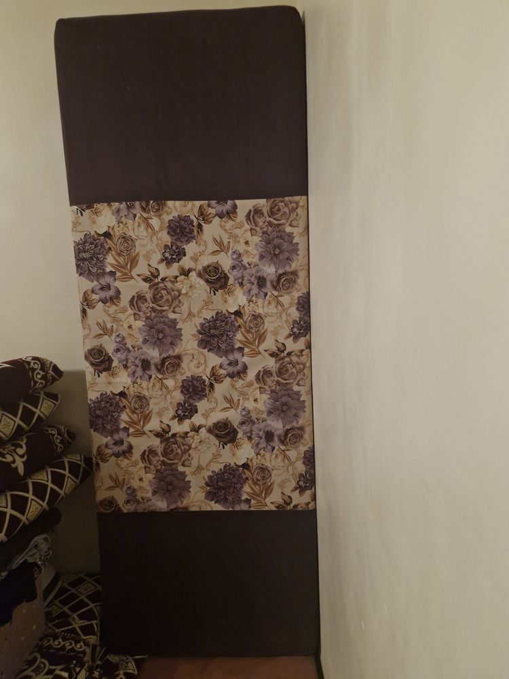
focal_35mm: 23
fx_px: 451
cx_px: 254
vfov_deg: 73.9
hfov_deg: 58.9
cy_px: 340
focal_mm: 5.54
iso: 1000
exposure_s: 1/25
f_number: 1.8
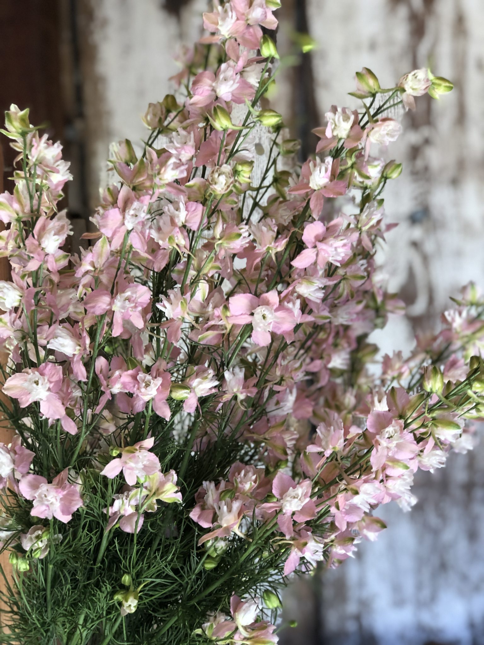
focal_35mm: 57
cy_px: 322
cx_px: 242
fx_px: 1063
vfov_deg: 33.8
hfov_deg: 25.7
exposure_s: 1/30
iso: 80
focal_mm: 6.6
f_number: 2.8
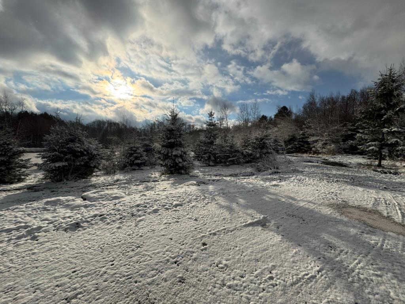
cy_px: 152
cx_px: 202
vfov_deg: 85.7
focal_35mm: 14
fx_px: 164
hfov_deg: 102.1
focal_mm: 2.22
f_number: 2.2
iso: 32
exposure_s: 1/4367
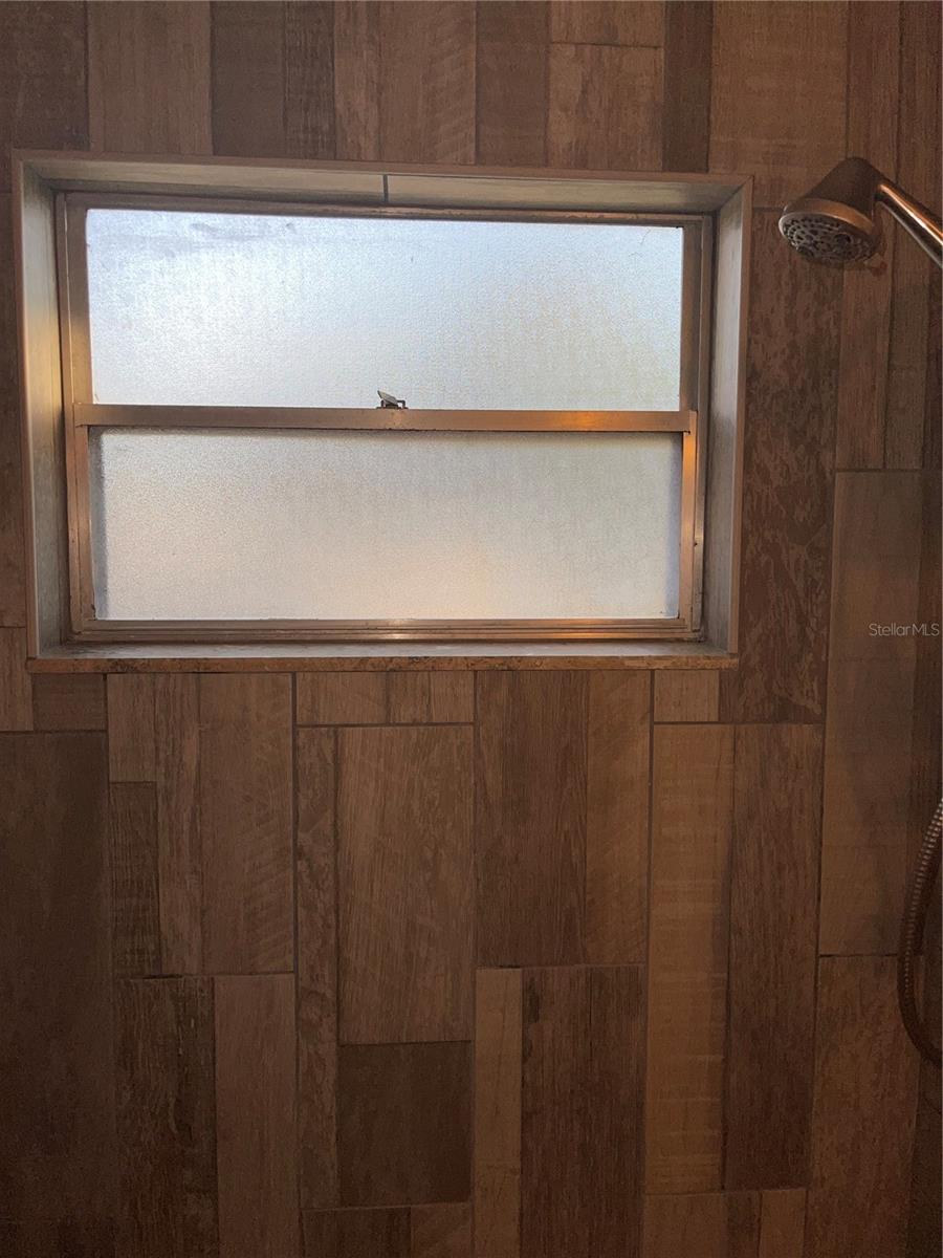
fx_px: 944
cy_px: 629
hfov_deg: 53.1
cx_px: 472
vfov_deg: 67.3
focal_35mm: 26
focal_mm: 5.1
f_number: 1.6
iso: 32
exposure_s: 1/538
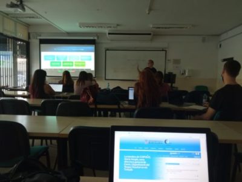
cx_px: 121
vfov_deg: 51.4
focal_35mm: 27
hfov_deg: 65.3
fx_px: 189
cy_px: 91
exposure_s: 1/33.3
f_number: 2.2
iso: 332
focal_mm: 3.79
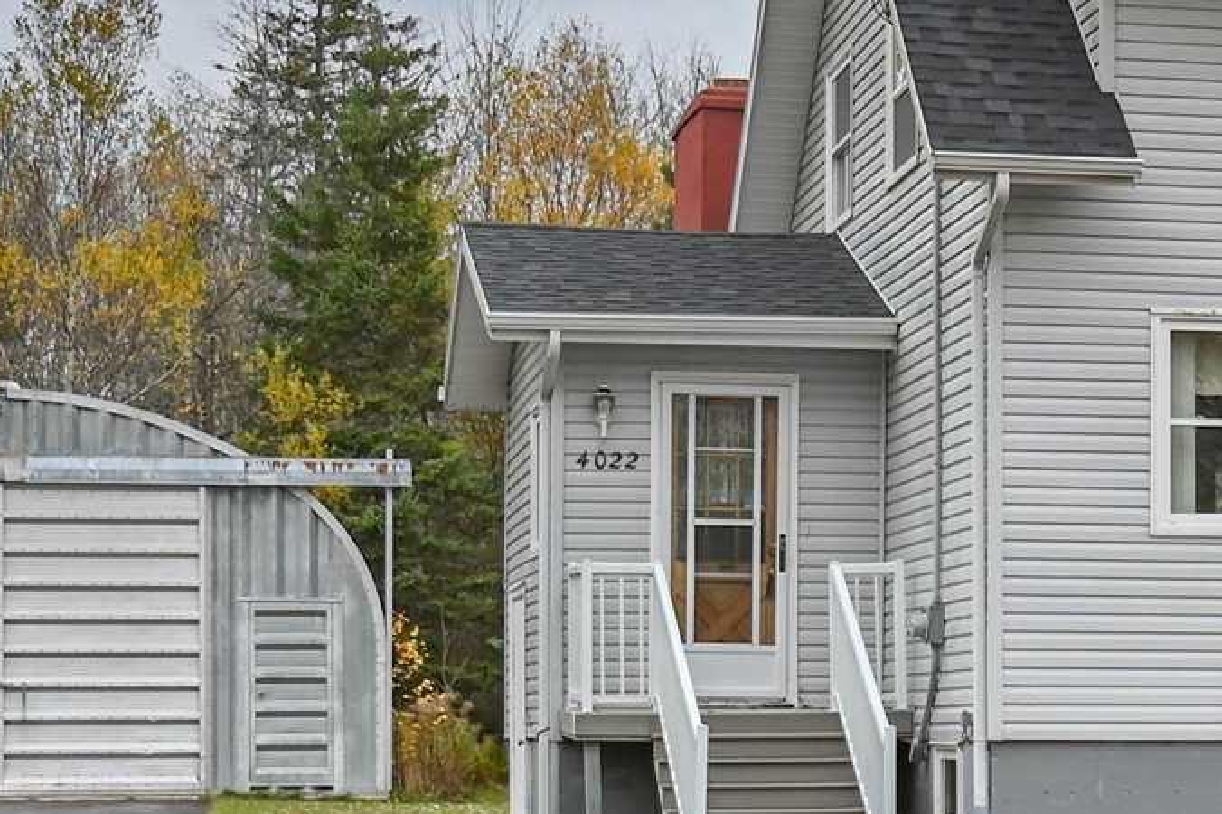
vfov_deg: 12.5
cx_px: 1258
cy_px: 717
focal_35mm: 109
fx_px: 3698
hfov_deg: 18.2
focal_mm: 24
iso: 200
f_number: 4.5
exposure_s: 1/250
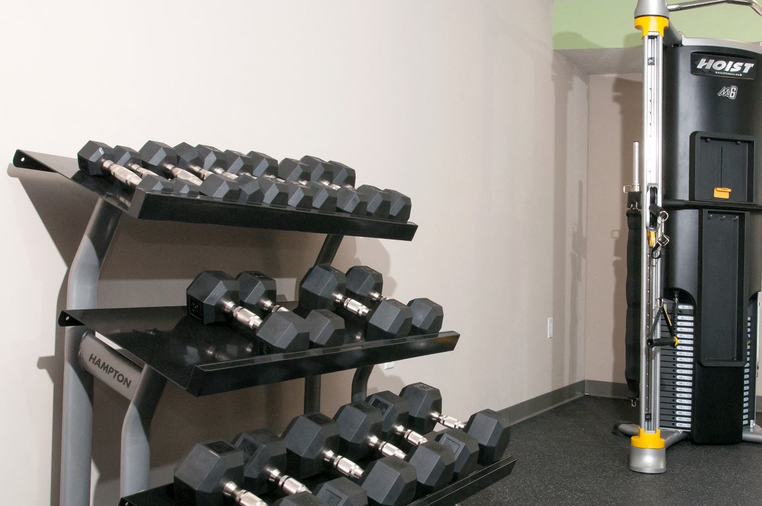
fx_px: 973
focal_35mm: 46
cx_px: 449
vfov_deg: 29.0
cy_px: 336
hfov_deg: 42.6
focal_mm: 22
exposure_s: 1/60
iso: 640
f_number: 18
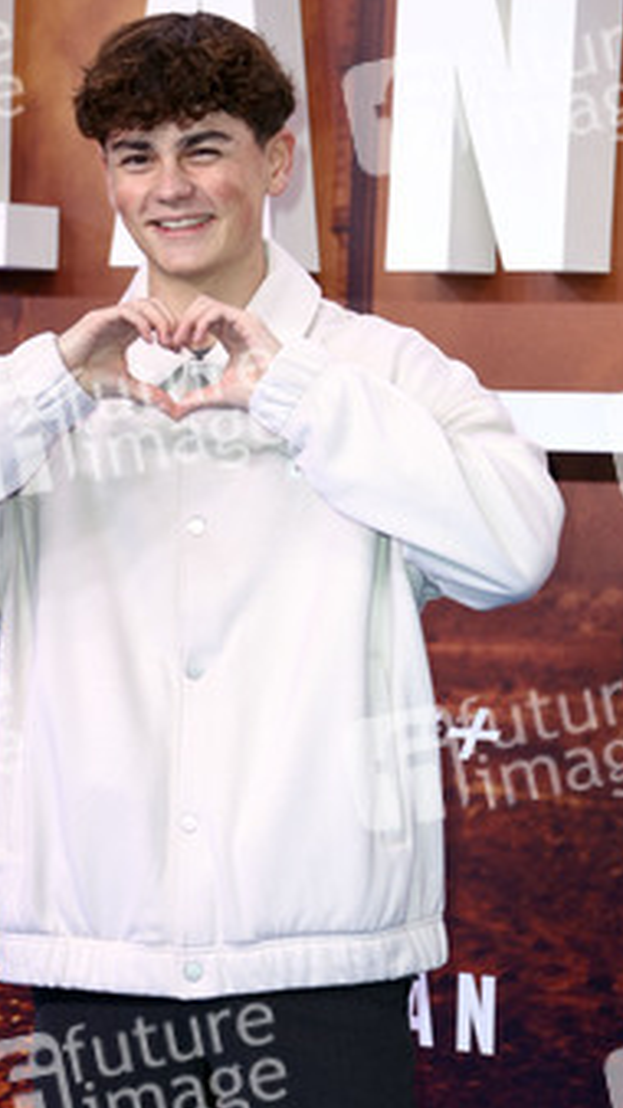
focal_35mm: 151
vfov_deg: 14.2
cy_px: 590
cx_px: 213
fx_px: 4437
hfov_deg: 8.0
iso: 640
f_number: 5.6
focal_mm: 122
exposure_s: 1/200
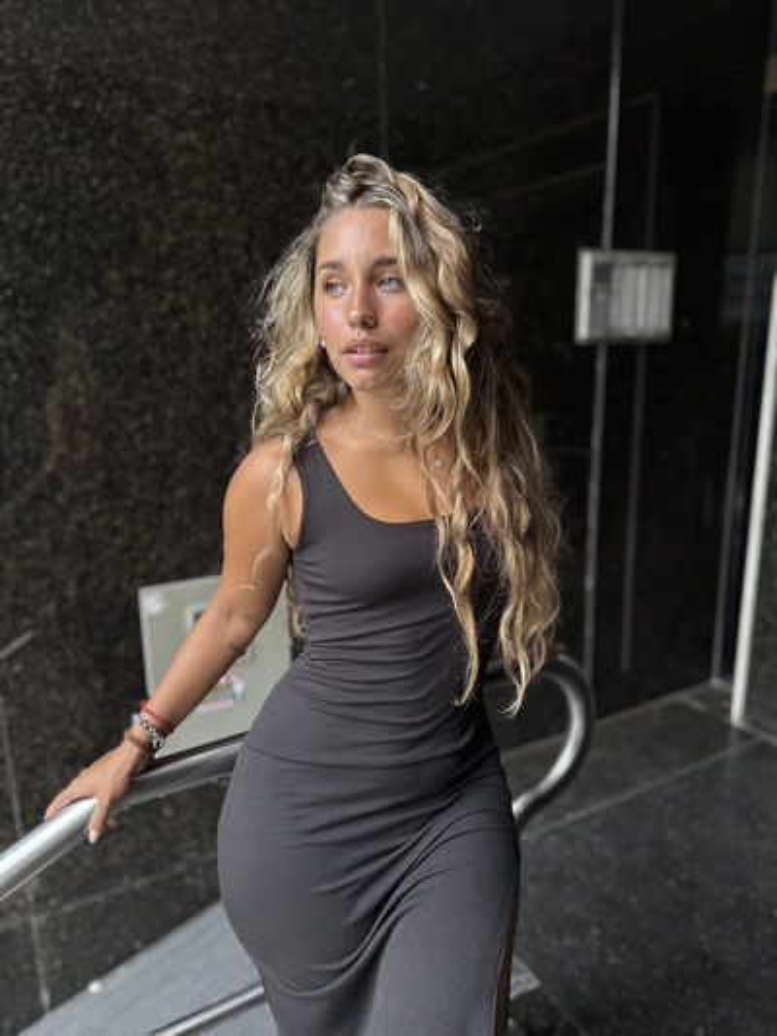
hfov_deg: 56.8
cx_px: 388
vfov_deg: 71.6
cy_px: 518
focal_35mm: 24
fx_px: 718
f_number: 1.78
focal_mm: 6.76
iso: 125
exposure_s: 1/121
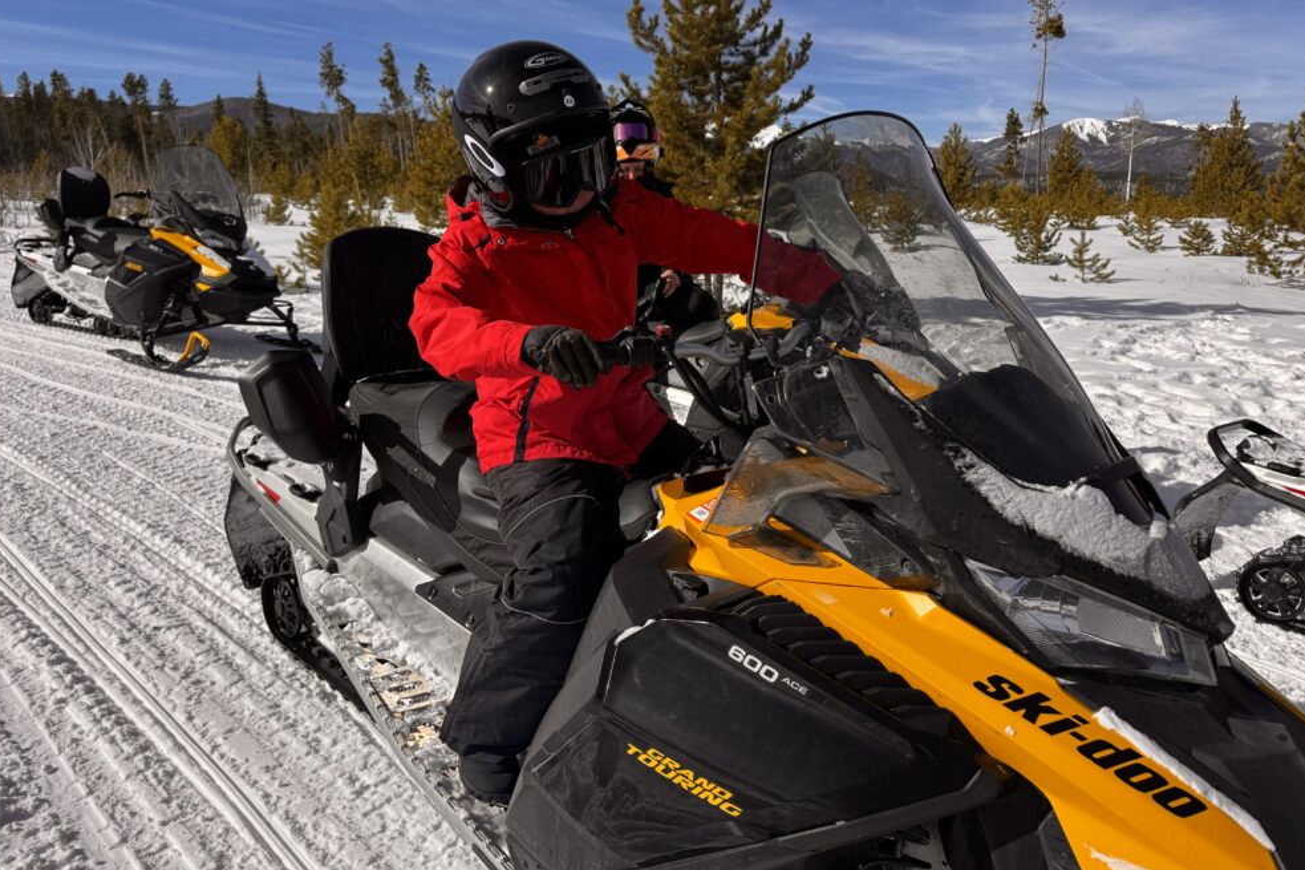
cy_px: 372
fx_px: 942
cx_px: 666
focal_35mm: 26
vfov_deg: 49.4
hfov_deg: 69.4
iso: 80
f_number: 1.78
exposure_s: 1/4950
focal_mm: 6.76
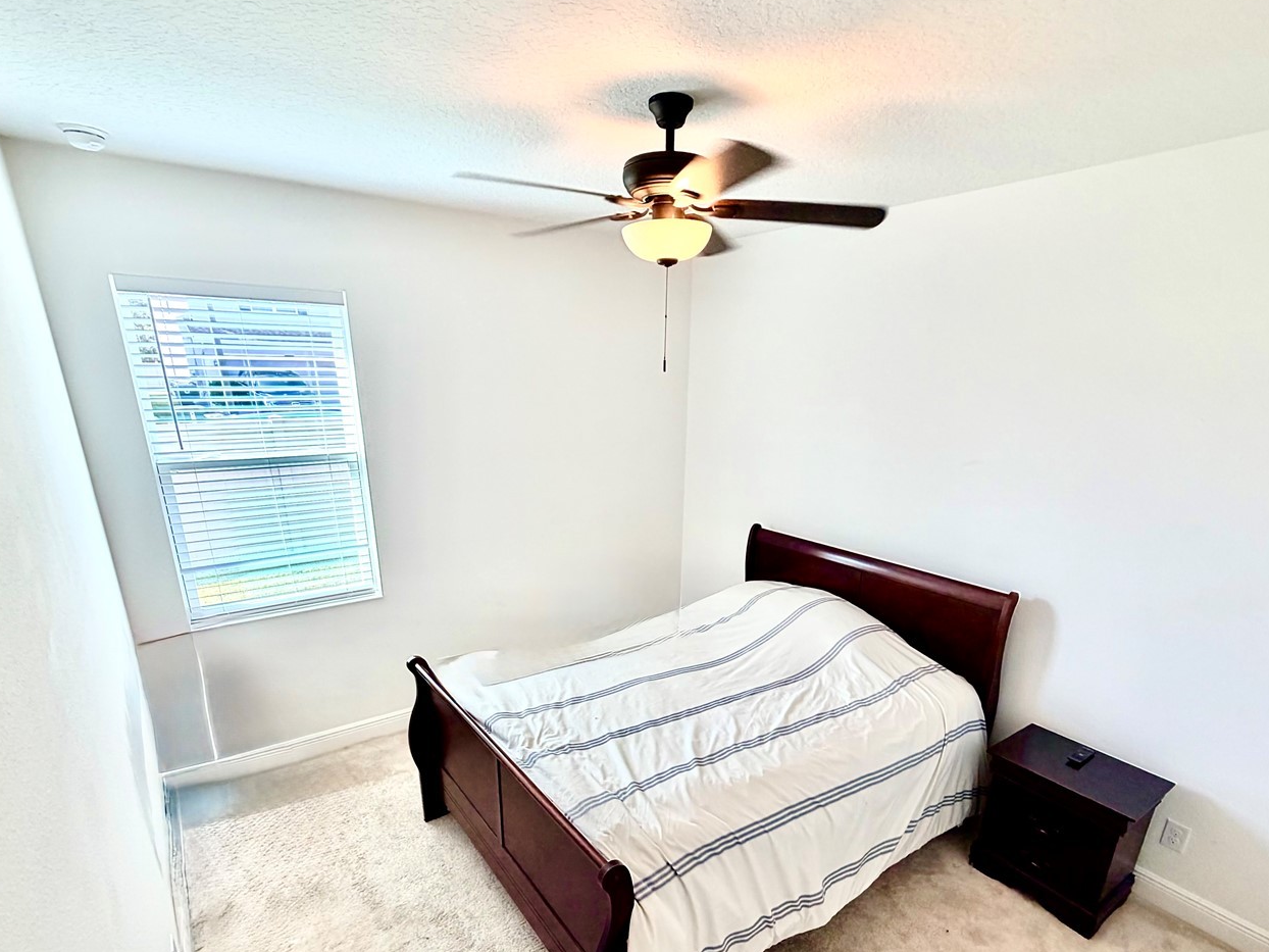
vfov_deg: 70.4
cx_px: 656
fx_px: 660
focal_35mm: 18
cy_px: 597
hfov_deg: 87.7
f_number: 2.2
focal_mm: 2.22
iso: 100
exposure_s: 1/120
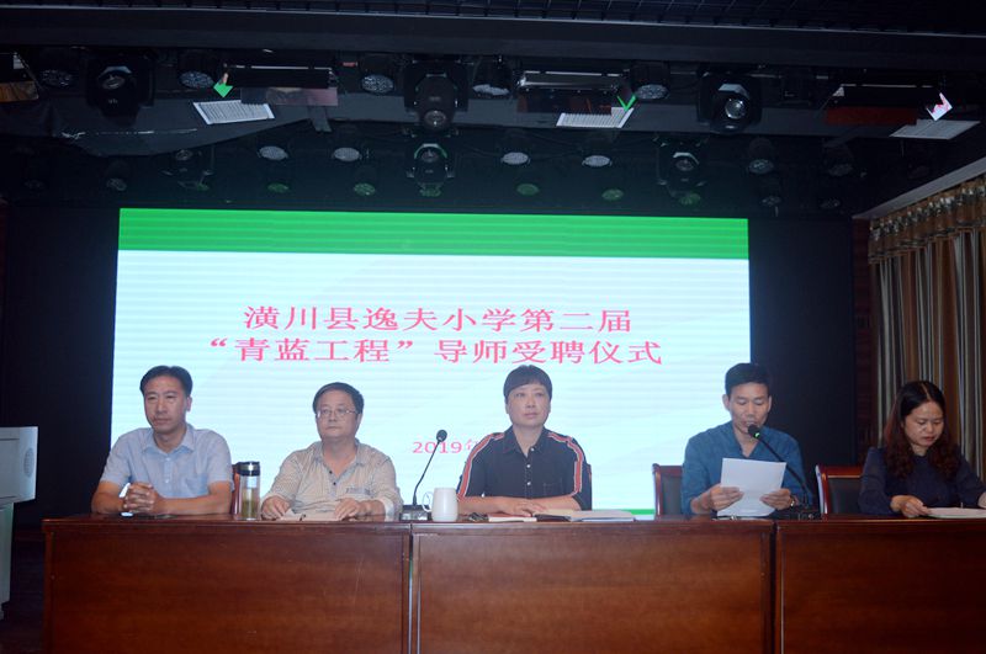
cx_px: 493
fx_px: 1026
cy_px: 327
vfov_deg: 35.4
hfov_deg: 51.3
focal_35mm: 38
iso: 200
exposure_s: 1/125
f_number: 4
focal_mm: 25
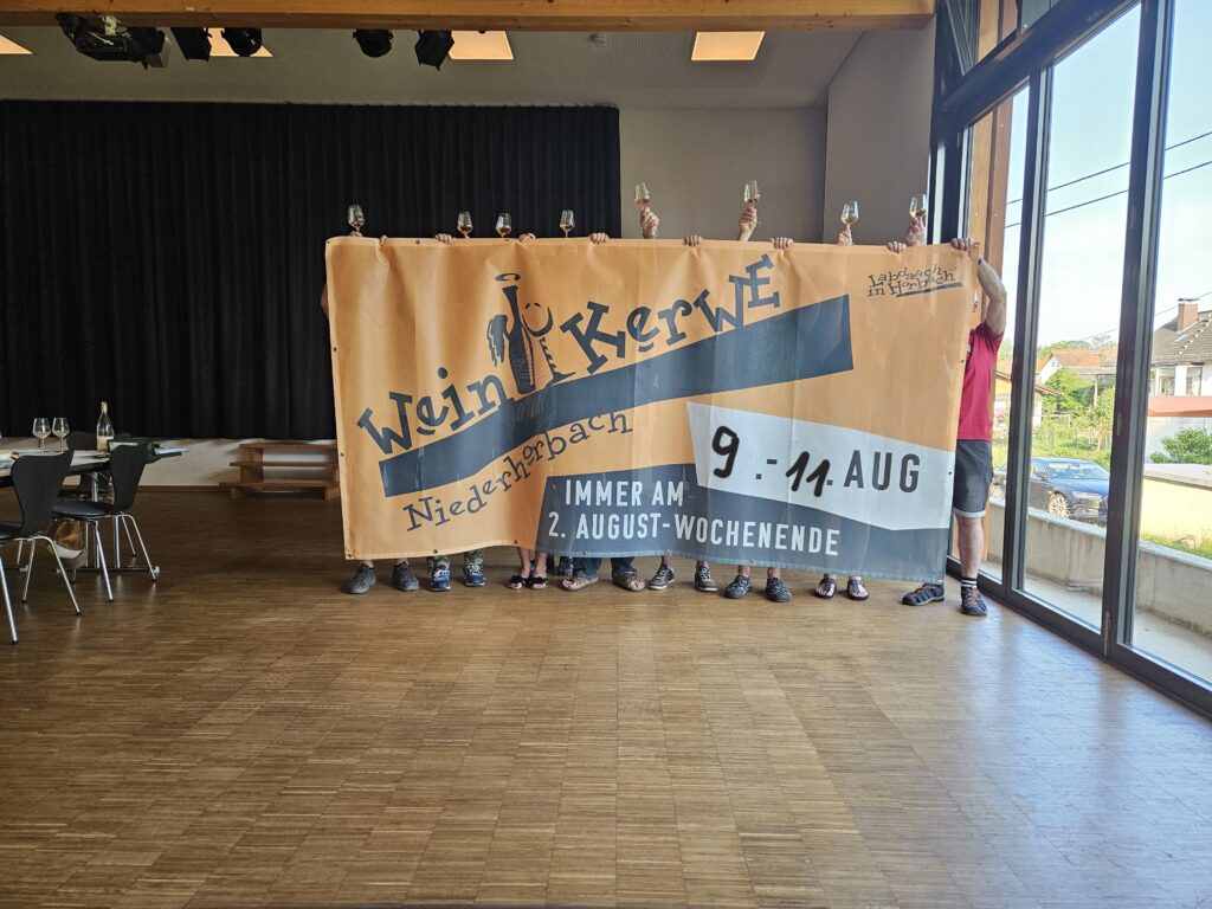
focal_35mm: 23
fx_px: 805
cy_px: 454
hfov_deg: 73.9
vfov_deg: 58.9
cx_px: 606
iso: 125
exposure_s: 1/101
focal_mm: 5.4
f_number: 1.8
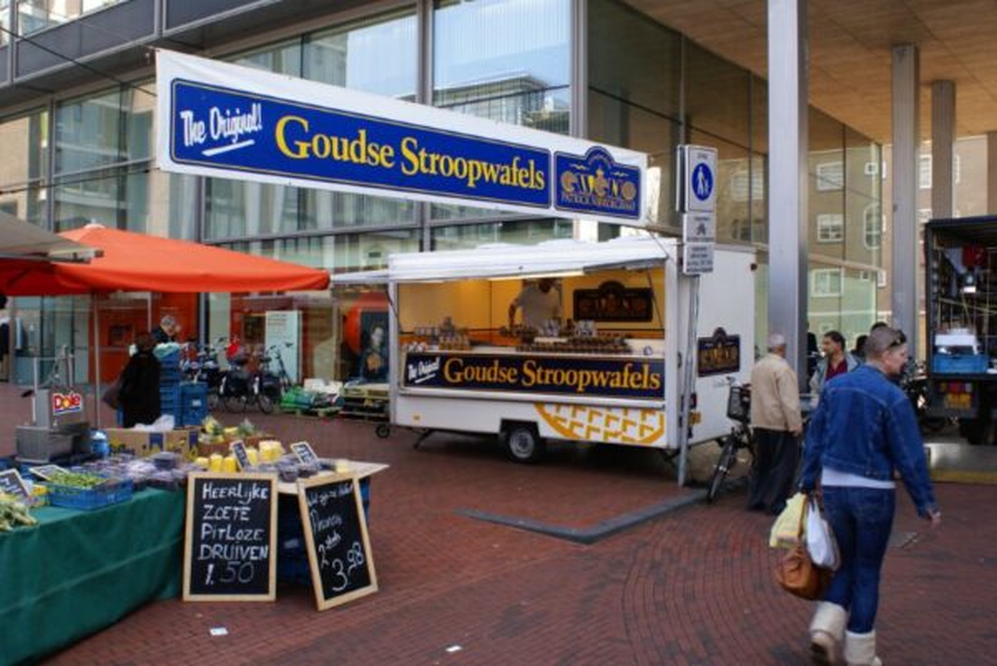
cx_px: 498
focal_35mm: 33
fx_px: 915
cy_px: 333
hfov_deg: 57.2
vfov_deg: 40.0
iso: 100
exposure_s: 1/60
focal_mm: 22
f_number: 6.3
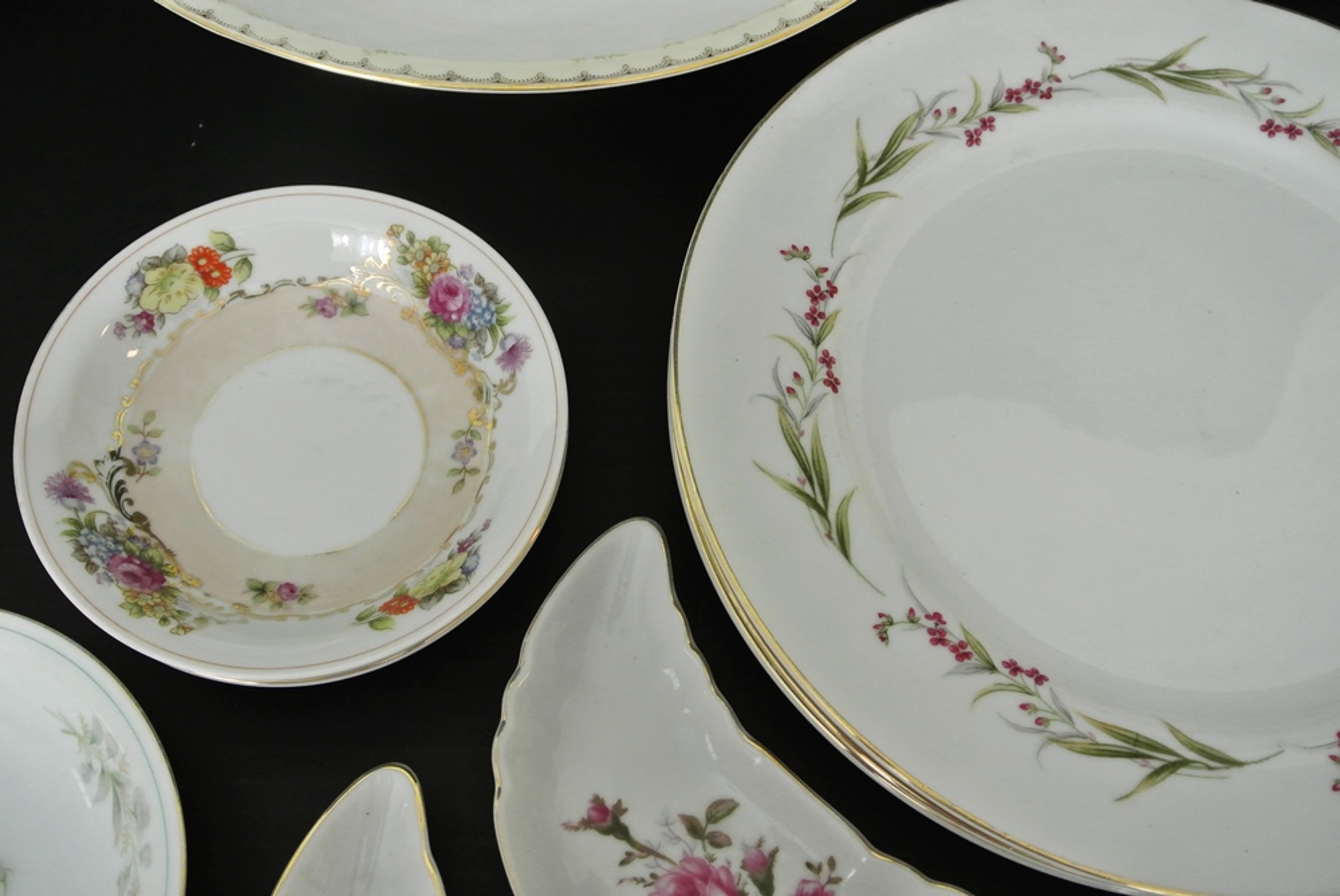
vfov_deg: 33.5
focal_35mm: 40
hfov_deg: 48.4
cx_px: 670
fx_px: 1490
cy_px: 448
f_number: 4.2
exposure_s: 1/50
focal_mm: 15.1
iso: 800
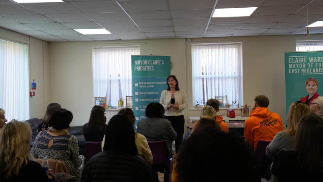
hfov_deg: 54.0
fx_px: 317
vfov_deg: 32.0
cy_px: 86
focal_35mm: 37
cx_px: 161
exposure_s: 1/50
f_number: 2.8
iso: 100
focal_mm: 35
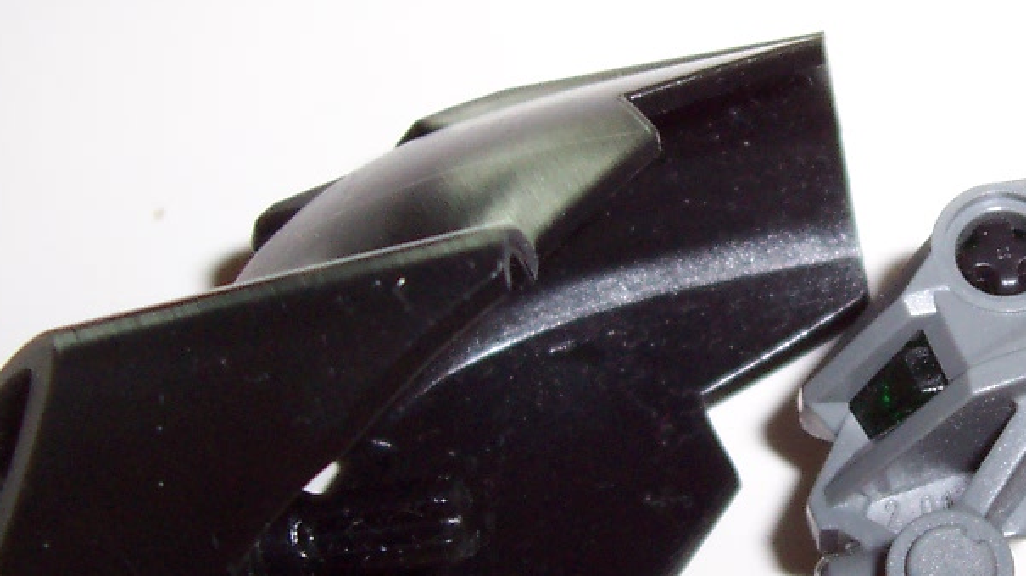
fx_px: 2176
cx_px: 911
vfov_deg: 15.1
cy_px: 322
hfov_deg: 25.7
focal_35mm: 80
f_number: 2.8
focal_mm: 5.6
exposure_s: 1/60
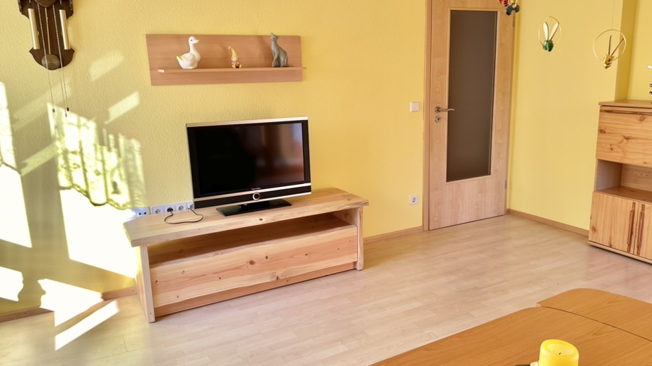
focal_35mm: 29
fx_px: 501
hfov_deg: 66.0
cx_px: 343
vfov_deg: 40.2
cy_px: 179
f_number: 1.78
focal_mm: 6.86
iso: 64
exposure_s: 1/242
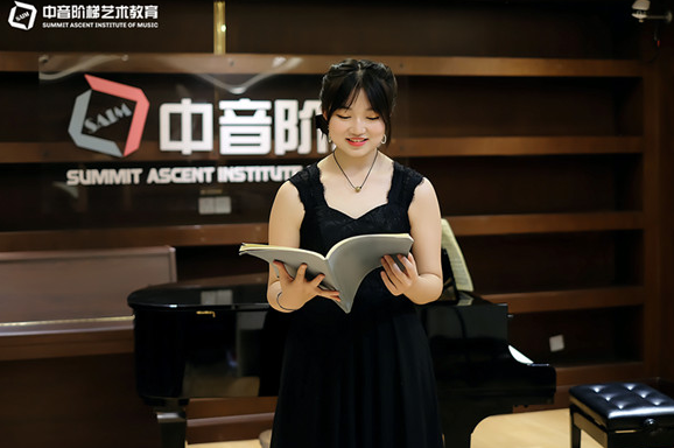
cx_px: 339
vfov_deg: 24.6
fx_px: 1029
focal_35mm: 55
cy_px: 218
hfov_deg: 36.3
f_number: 1.4
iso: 400
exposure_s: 1/90
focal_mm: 35
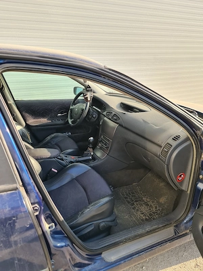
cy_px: 136
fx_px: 195
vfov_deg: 69.4
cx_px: 102
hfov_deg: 54.9
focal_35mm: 25
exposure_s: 1/167
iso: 50
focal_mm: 7
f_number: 1.8
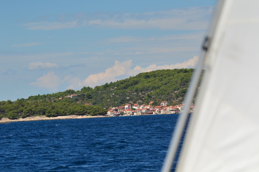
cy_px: 86
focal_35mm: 202
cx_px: 130
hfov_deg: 10.2
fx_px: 1454
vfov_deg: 6.8
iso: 720
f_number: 6.3
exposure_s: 1/8000
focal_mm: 135
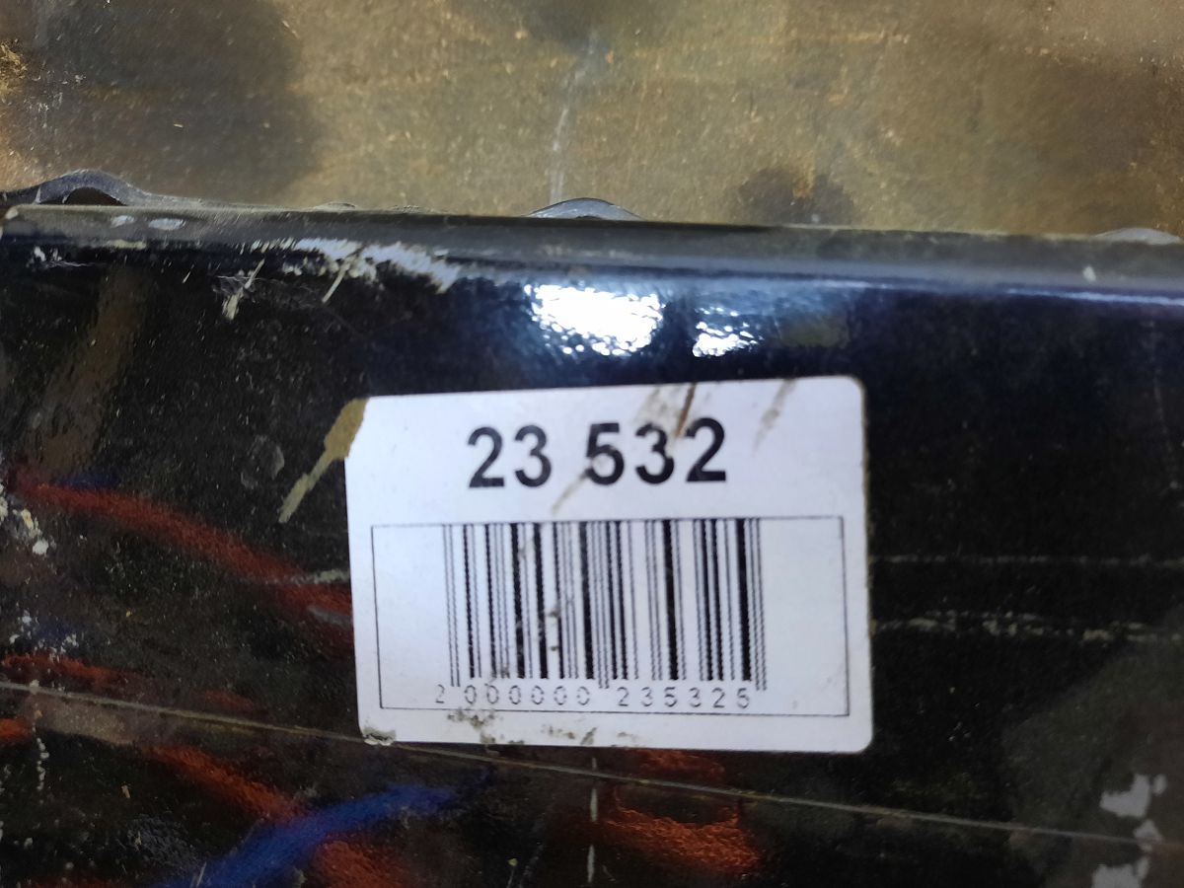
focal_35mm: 25
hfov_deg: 69.4
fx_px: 855
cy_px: 444
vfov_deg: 54.9
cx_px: 592
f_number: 2
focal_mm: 4.6
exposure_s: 1/33
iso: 320
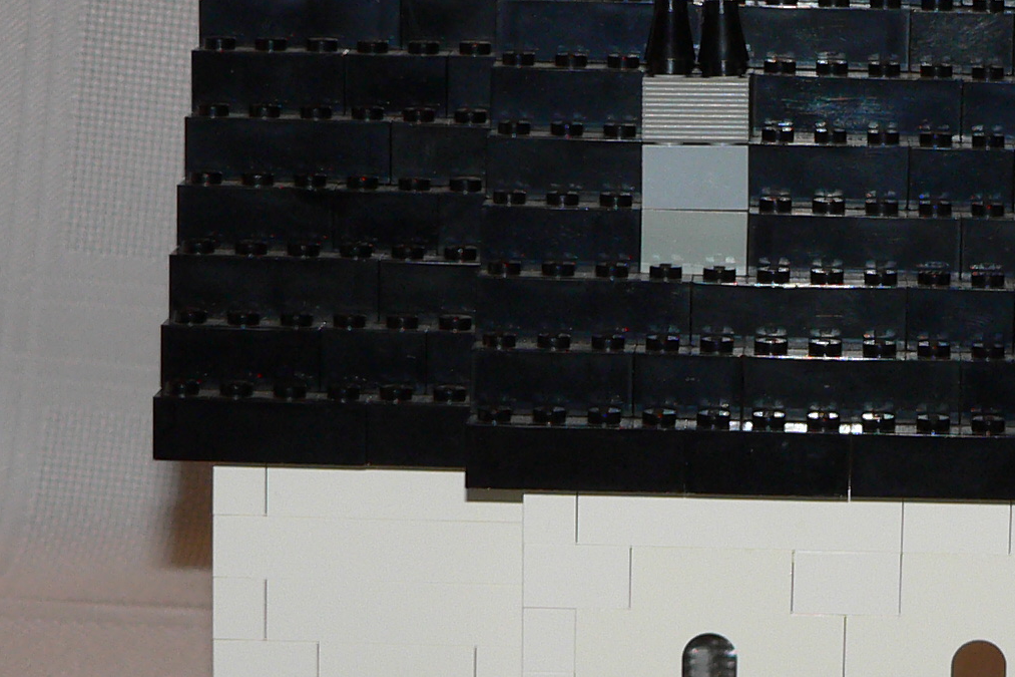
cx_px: 894
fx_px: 4200
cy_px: 477
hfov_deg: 13.7
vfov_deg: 9.2
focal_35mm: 149
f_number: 3.2
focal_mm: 10.9
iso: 100
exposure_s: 1/60
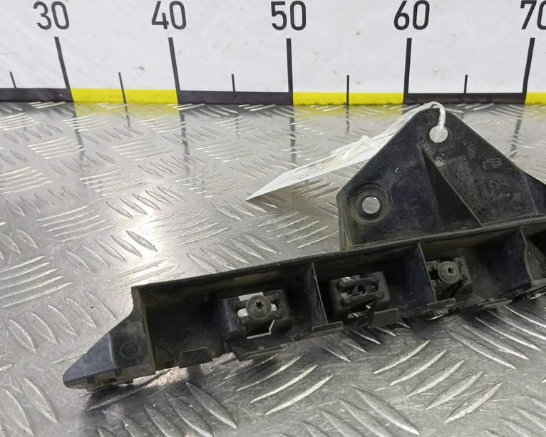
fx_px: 485
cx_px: 320
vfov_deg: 48.2
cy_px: 267
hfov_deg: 58.4
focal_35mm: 30
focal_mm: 4.11
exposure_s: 1/50
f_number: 1.6
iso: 168
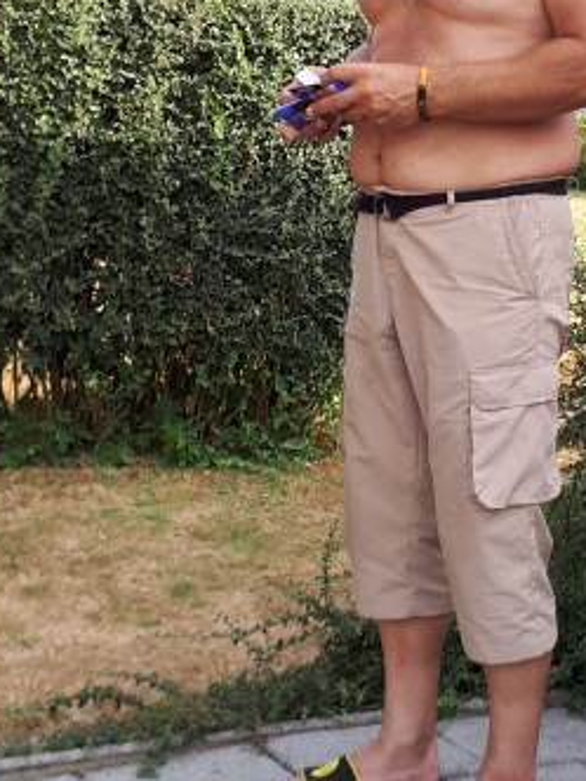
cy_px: 256
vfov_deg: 36.4
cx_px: 419
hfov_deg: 27.7
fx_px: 1174
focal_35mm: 52
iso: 40
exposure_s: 1/256
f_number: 1.9
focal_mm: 3.6
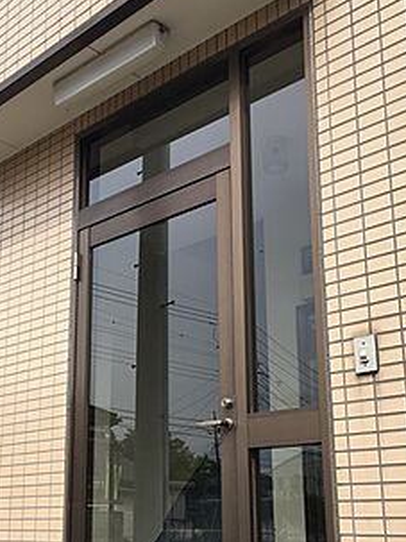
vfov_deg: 40.8
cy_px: 352
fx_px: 720
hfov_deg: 31.3
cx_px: 143
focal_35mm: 46
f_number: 2.2
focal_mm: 4.15
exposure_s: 1/569
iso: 25
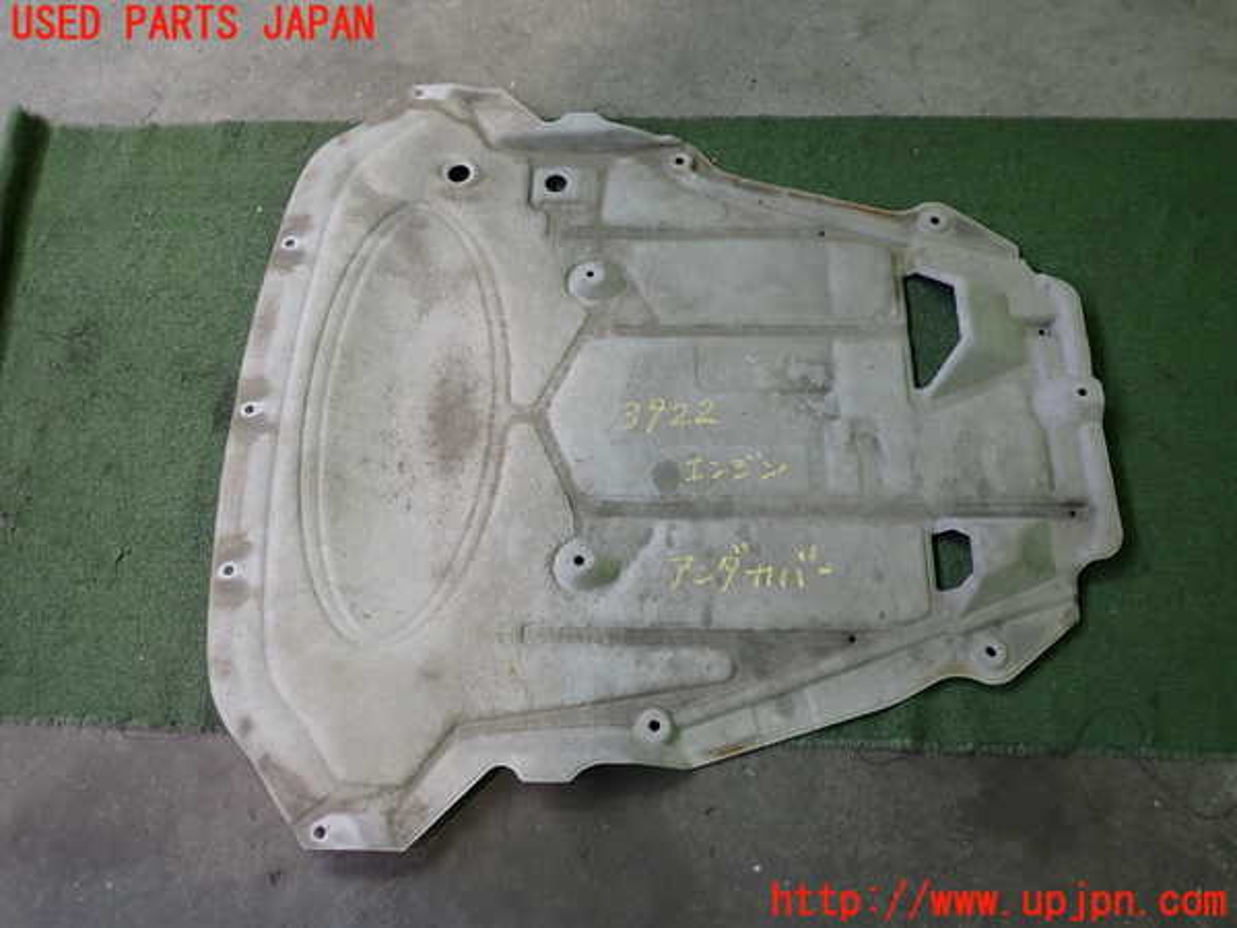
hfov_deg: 60.0
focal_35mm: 30
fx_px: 1072
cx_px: 618
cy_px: 464
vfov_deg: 46.8
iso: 200
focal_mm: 5.4
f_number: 2.3
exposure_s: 1/40
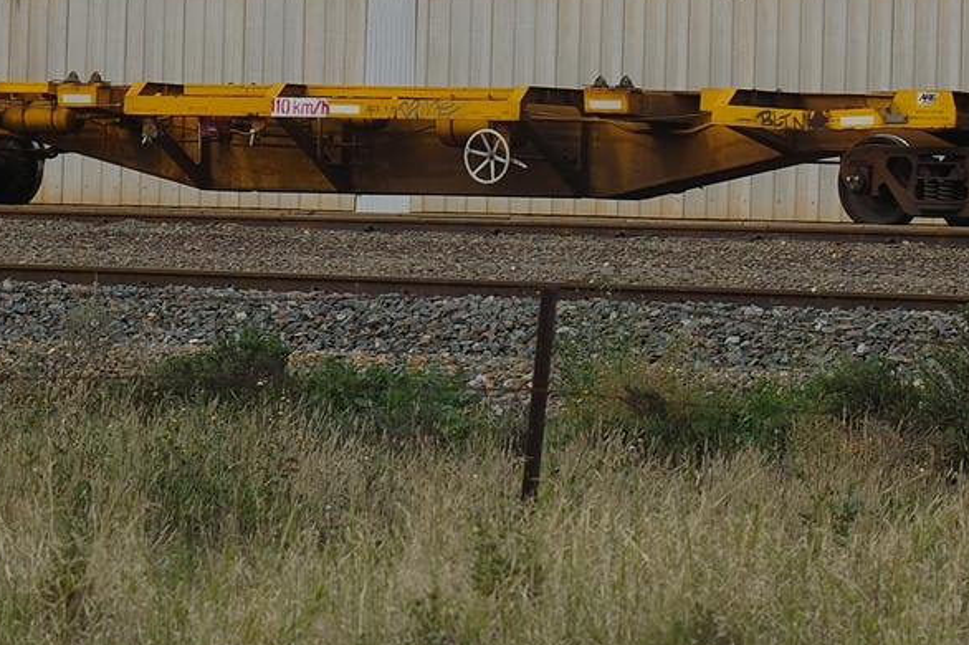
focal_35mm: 262
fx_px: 7048
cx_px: 508
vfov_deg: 5.2
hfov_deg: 7.9
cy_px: 98
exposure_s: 1/500
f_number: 8
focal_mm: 80
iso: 200
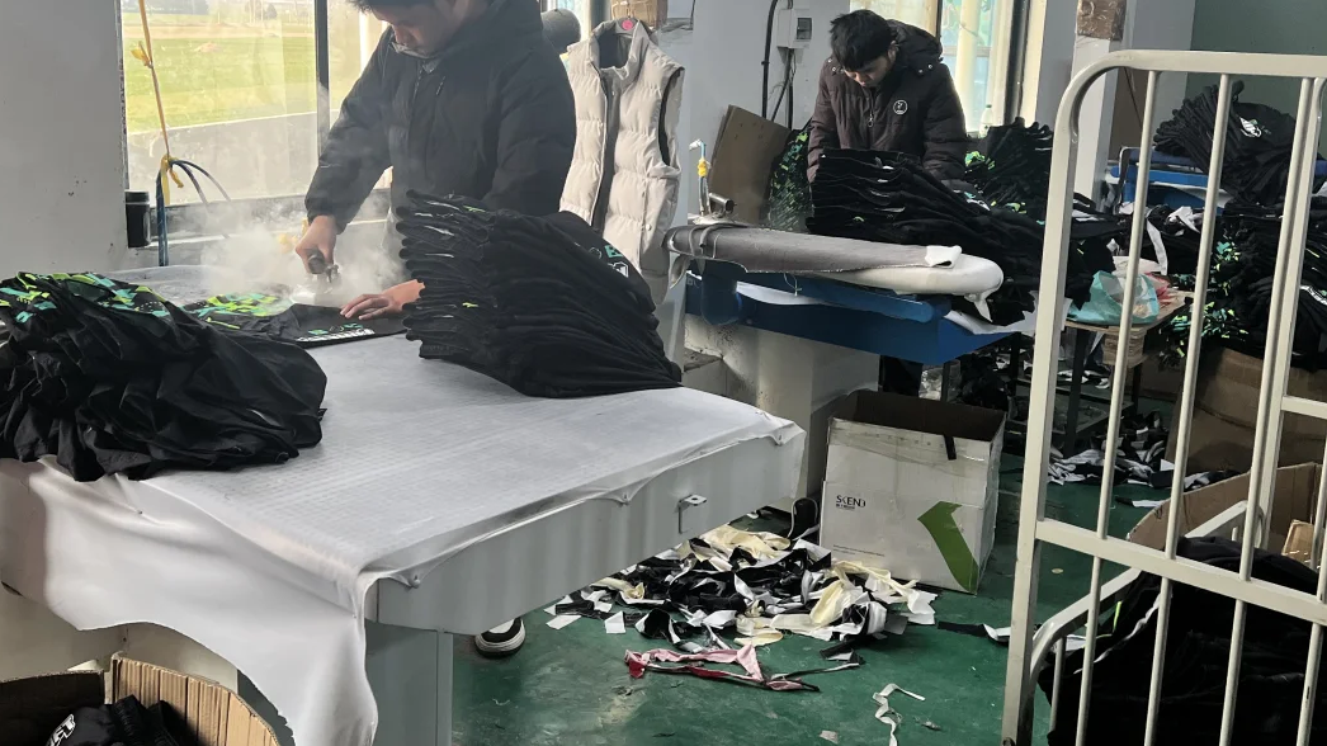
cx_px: 662
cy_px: 299
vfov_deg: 30.3
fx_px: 1372
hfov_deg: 51.6
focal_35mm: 39
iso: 100
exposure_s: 1/121
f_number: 1.5
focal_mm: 5.7
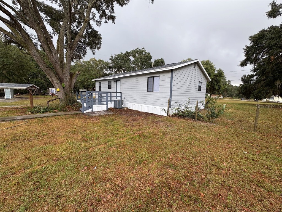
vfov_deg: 85.7
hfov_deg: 102.1
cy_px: 106
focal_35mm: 14
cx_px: 141
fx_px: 114
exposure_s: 1/144
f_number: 2.2
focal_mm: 2.22
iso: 40
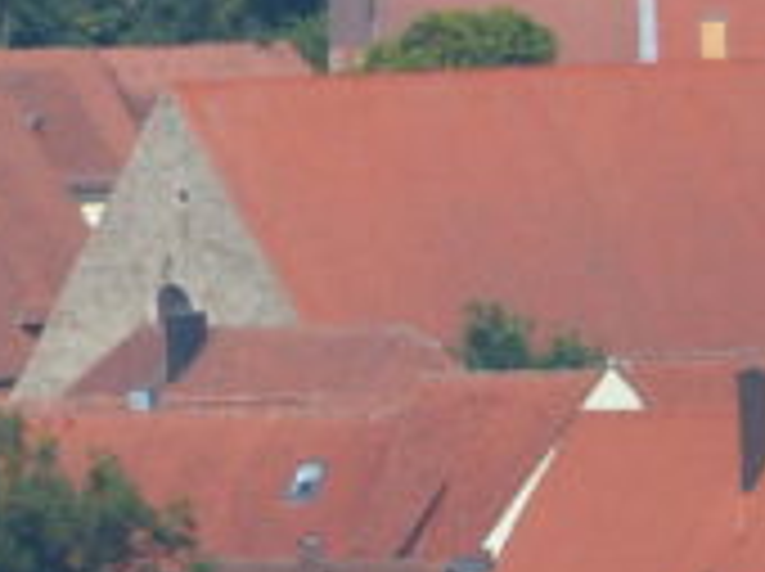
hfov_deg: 0.7
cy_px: -14
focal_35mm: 2718
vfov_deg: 0.5
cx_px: 729
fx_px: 59982
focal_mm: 108
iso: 100
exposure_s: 1/1000
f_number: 4
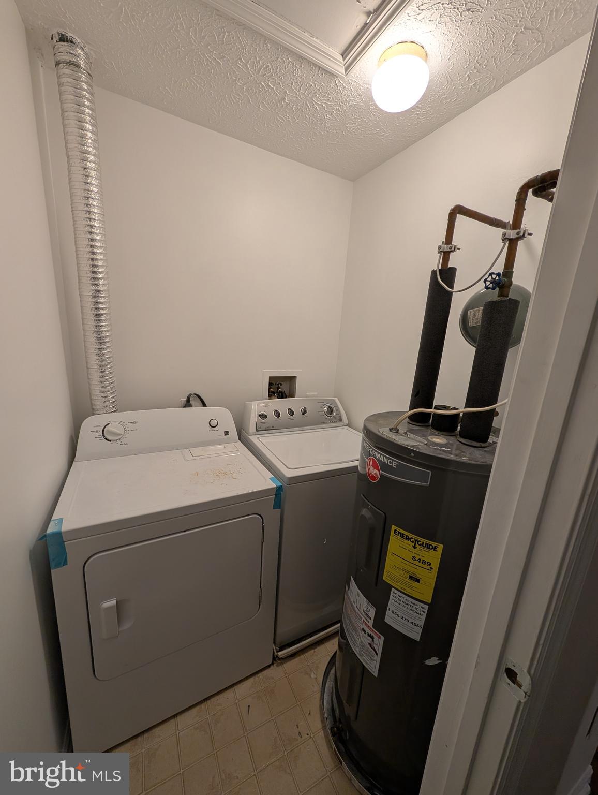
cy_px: 398
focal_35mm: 12
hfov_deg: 94.6
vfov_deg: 110.5
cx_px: 299
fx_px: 276
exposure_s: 1/120
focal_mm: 2.02
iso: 98
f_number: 1.7
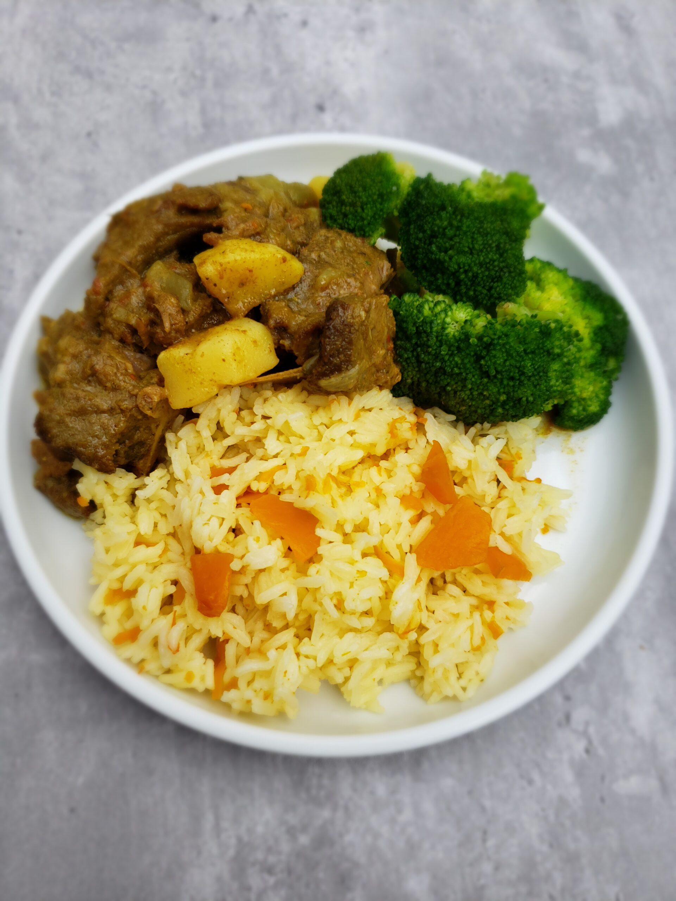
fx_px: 677
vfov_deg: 67.3
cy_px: 450
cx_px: 338
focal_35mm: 26
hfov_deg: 53.1
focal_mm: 4.3
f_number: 1.5
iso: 50
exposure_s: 1/2544
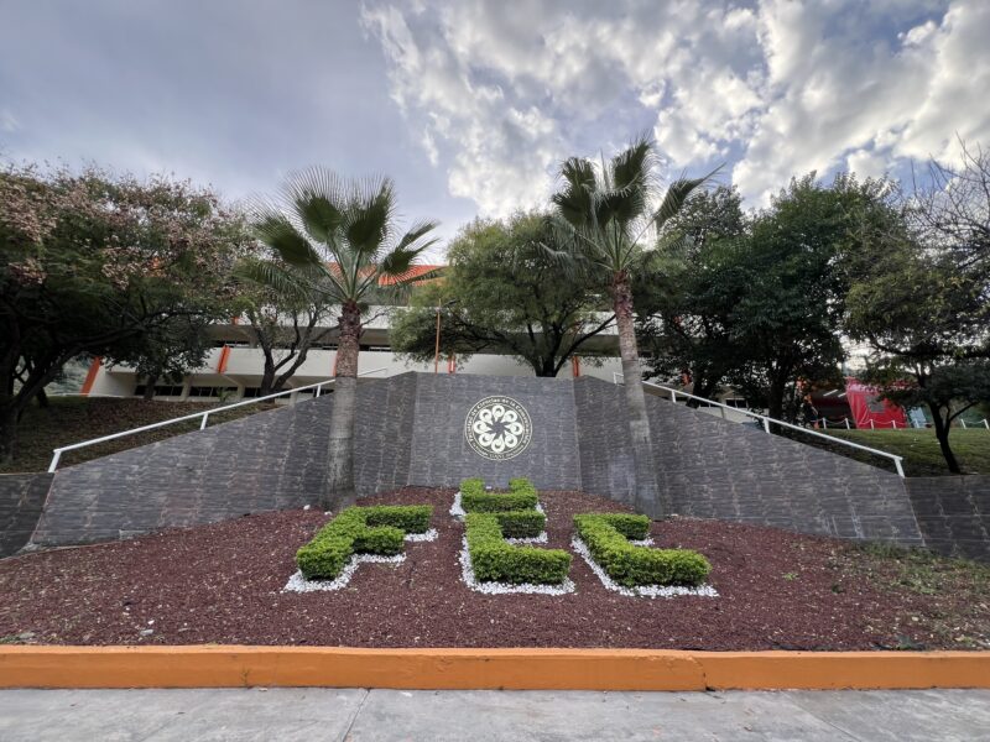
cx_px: 495
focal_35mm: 13
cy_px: 371
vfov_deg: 89.9
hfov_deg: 106.2
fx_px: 372
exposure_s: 1/222
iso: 32
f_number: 1.8
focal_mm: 1.57
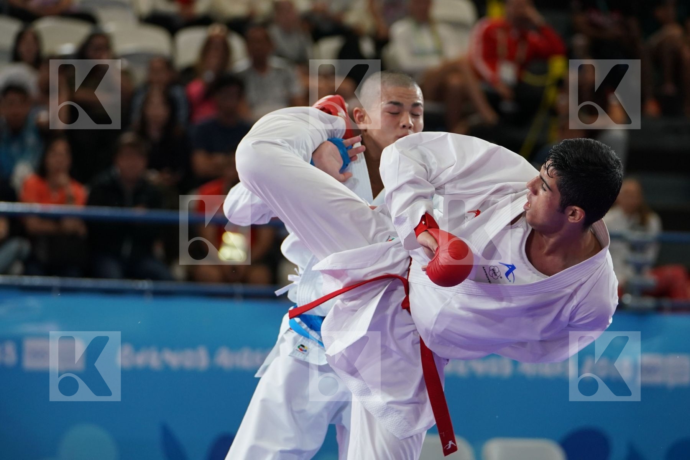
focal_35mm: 201
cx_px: 345
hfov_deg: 10.2
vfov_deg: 6.8
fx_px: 3852
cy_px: 230
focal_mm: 134
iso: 1600
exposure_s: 1/1000
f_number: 2.8
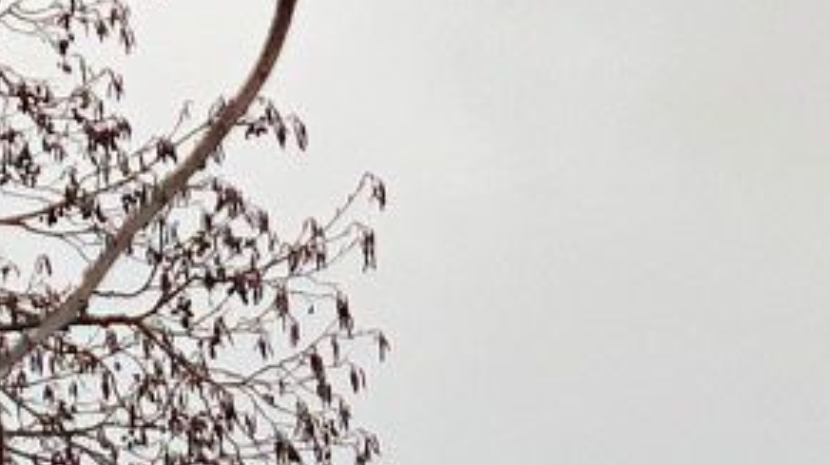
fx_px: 8641
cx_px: 80
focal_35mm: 393
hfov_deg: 5.5
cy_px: 1871
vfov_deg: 3.0
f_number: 2.4
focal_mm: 6
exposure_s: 1/287
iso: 16
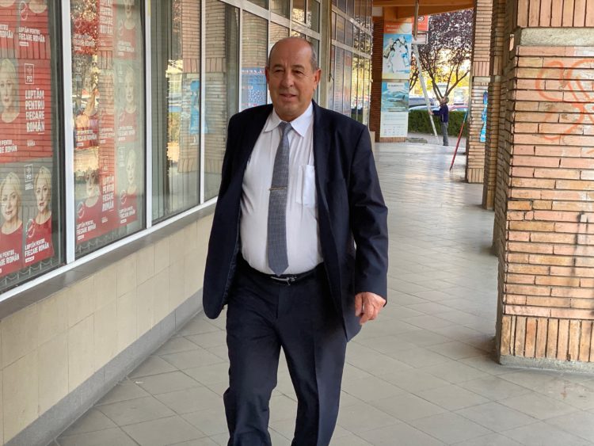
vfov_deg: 28.0
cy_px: 223
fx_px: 893
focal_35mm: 52
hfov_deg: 36.8
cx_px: 297
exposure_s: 1/122
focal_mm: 6
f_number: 2
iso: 40
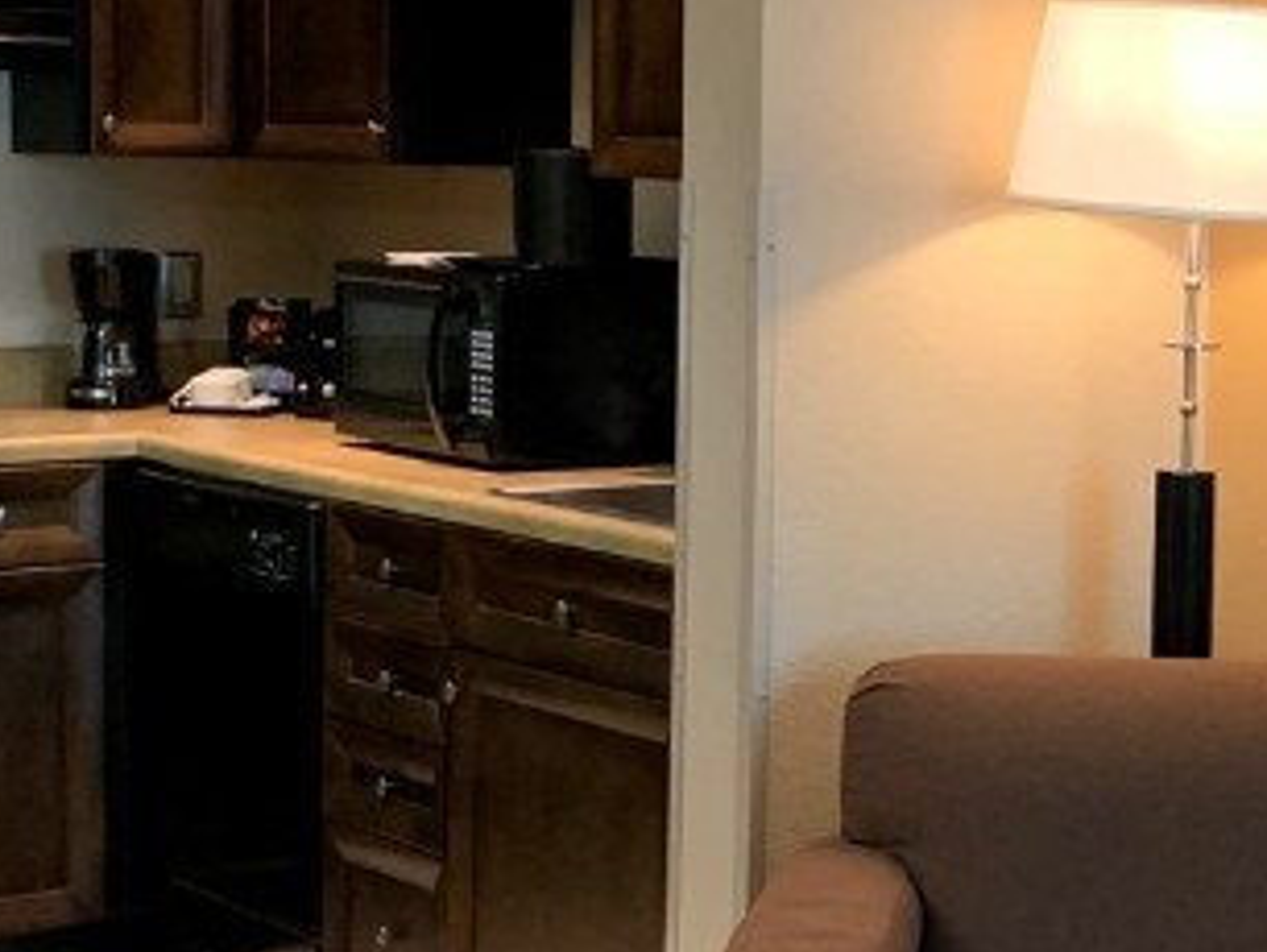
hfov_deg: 22.1
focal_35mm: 87
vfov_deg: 17.0
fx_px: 3187
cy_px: 393
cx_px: 1093
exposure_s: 1/60
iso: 250
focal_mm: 4.25
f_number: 1.8
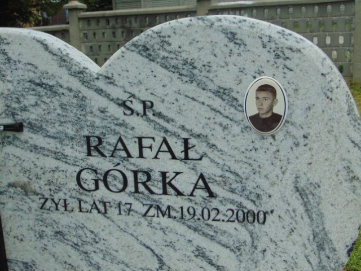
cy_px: 136
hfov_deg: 38.2
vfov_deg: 29.1
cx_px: 180
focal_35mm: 50
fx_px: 521
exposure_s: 1/1000
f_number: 3.5
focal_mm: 9
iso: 80
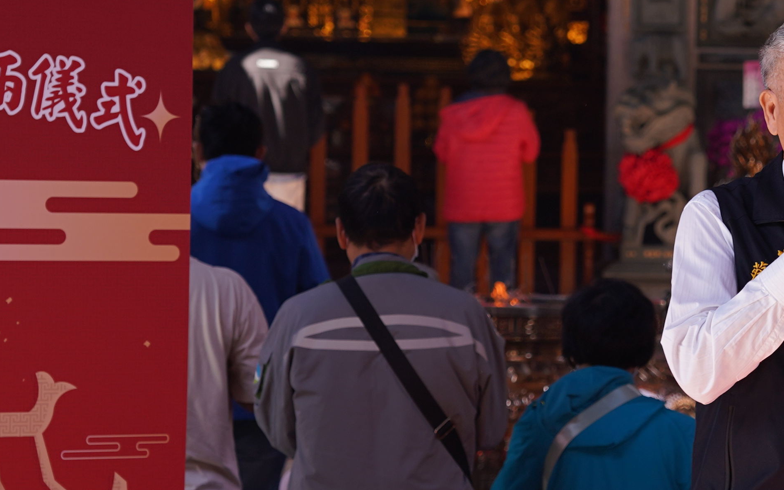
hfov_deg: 9.2
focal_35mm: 226
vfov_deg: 5.8
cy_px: 230
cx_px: 708
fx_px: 4829
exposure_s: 1/160
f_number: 4
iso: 125
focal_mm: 70
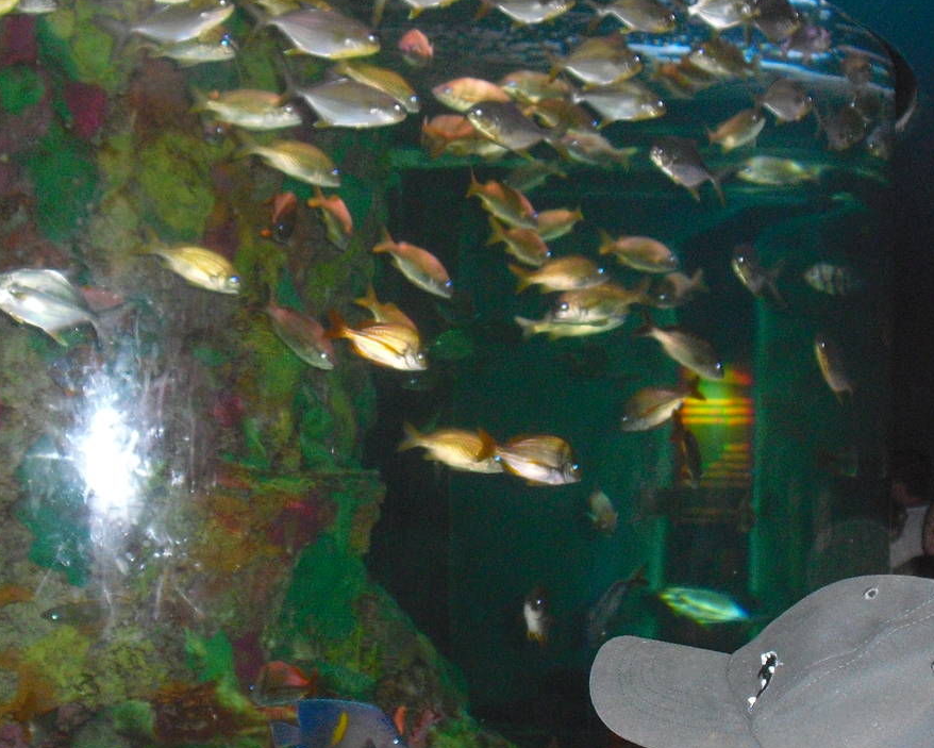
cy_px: 447
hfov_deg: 29.5
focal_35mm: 64
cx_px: 419
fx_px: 1770
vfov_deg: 23.8
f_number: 3.1
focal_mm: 6.3
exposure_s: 1/60
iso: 400
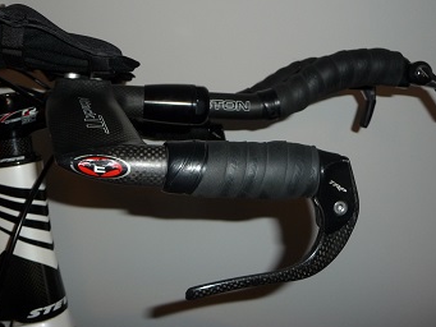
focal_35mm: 41
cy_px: 95
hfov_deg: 45.4
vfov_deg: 34.6
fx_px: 517
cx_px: 167
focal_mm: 4.7
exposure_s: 1/30
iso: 100
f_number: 3.3
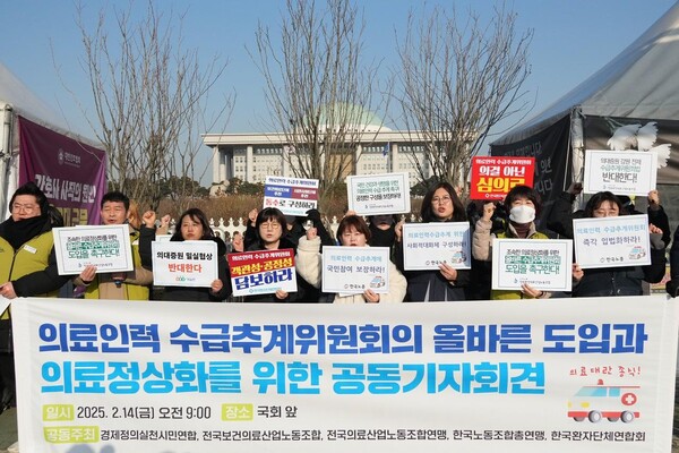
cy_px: 226
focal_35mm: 32
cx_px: 340
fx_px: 594
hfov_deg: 59.5
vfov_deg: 41.7
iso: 1250
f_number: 7.1
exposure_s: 1/4000
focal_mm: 21
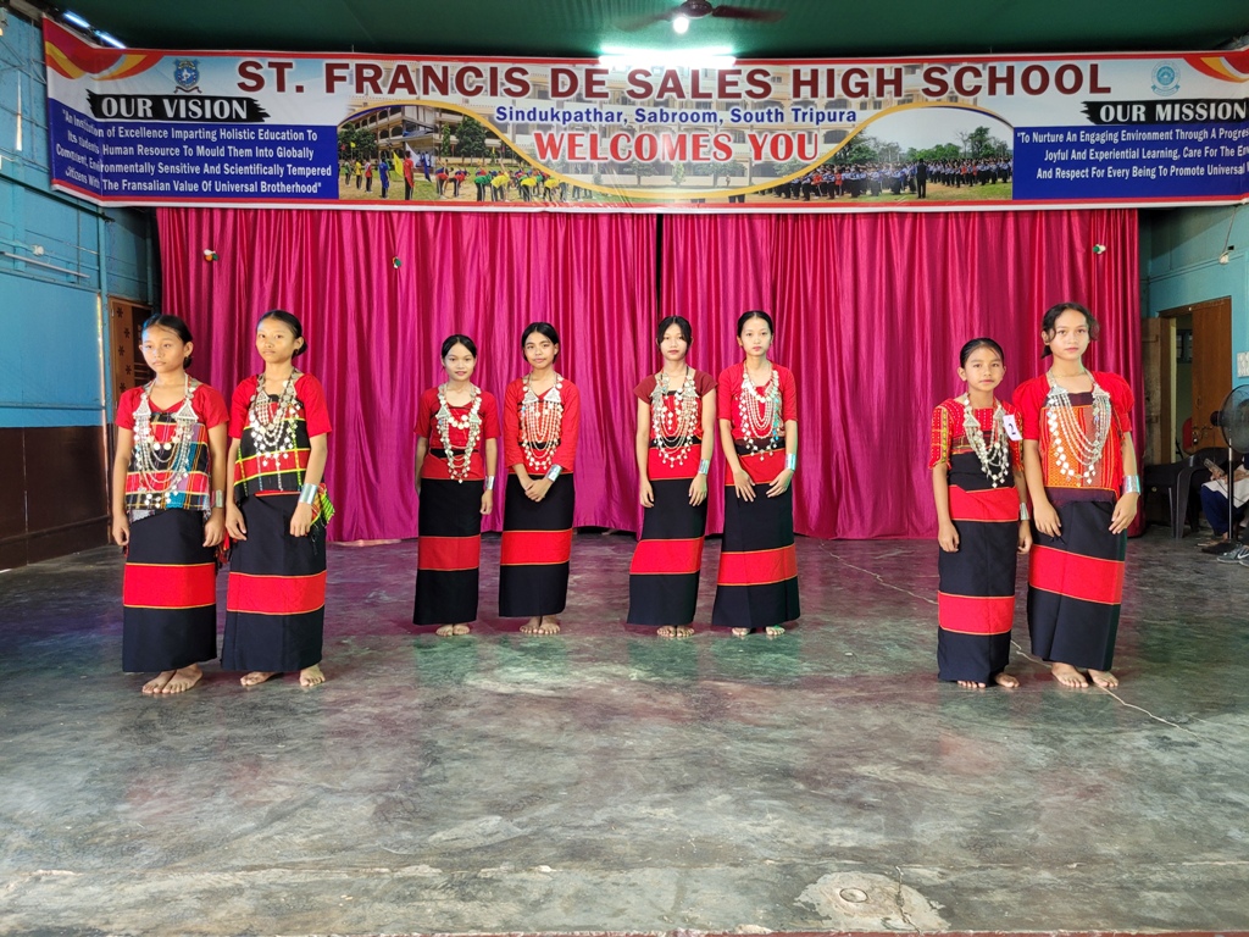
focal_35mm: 26
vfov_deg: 53.1
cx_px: 624
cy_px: 468
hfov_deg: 67.3
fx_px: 938
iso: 160
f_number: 1.8
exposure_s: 1/100
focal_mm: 5.4
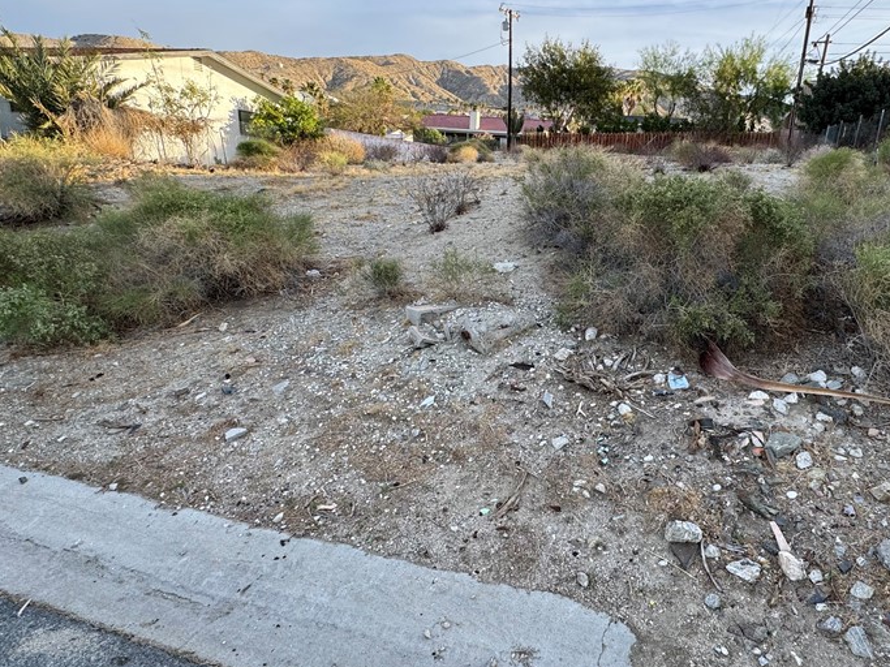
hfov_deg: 77.5
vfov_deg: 63.4
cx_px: 560
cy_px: 331
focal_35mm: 21
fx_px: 540
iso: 40
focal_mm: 2.22
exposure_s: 1/297
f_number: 2.2
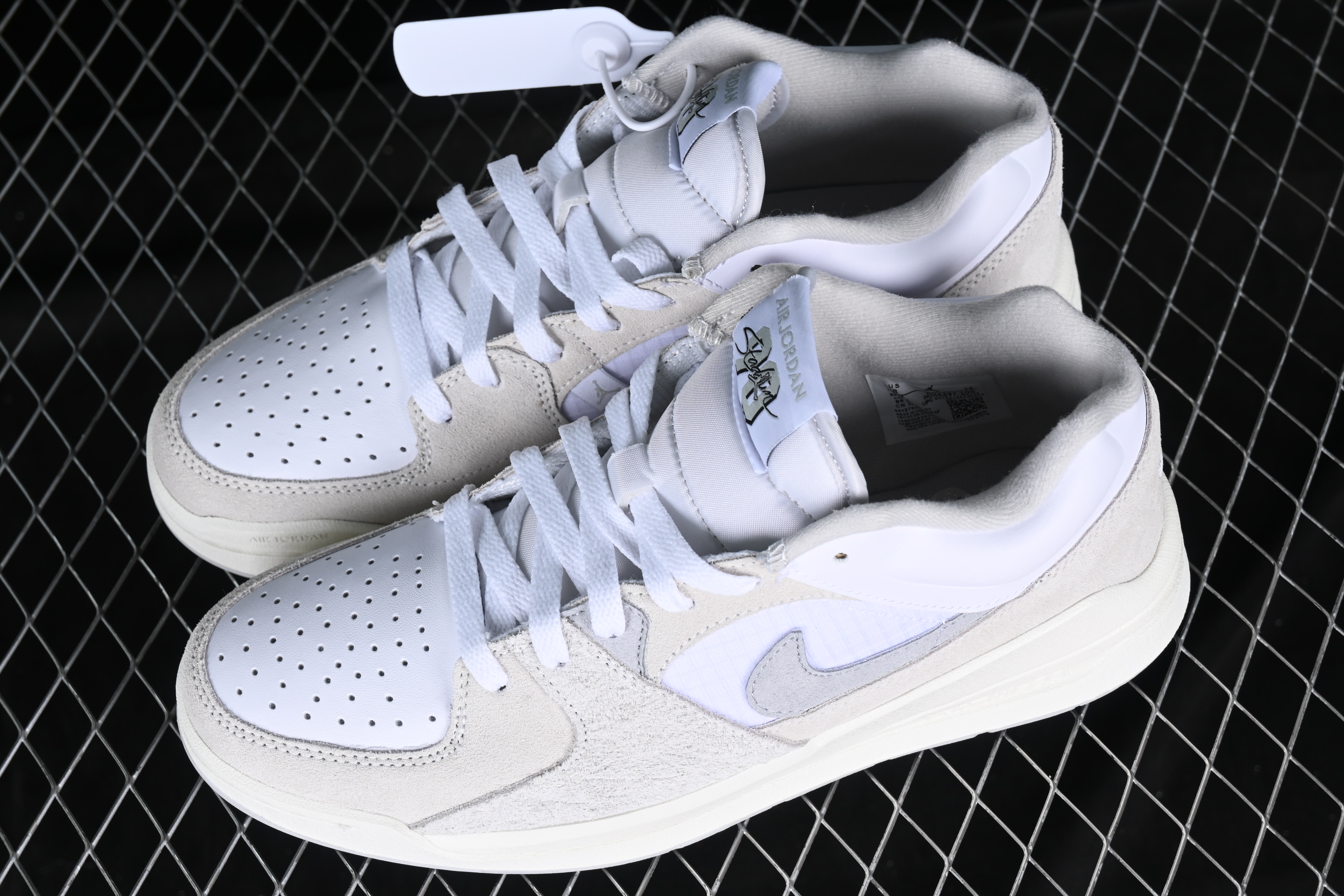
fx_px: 2688
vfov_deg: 18.9
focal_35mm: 72
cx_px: 672
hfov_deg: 28.1
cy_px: 448
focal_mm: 48
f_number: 8
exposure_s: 1/60
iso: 160
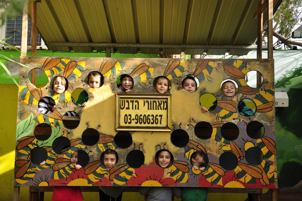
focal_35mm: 48
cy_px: 100
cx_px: 151
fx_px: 402
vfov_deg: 28.0
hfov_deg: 41.2
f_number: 5.6
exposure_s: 1/125
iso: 200
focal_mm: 32
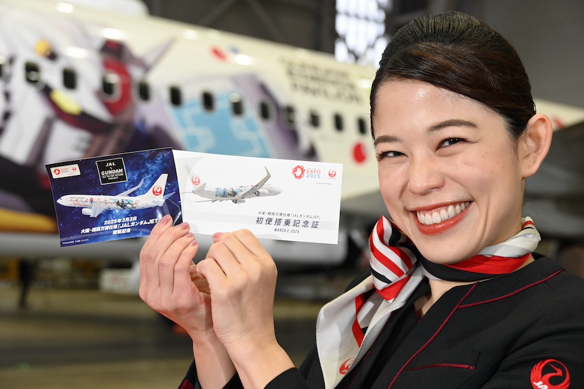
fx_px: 892
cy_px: 194
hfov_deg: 36.2
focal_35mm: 55
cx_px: 292
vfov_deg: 24.6
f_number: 5.6
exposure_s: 1/125
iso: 2500
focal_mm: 55
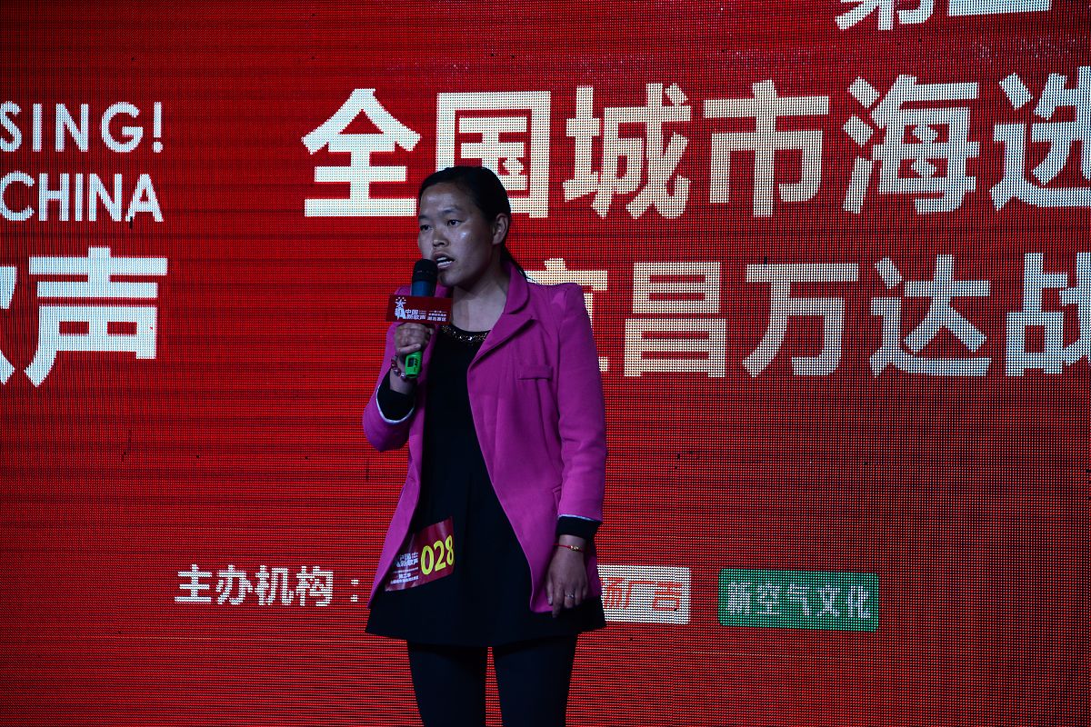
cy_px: 364
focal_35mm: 145
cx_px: 546
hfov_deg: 14.2
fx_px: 4394
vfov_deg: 9.5
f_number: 5.6
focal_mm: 145
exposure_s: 1/125
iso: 640
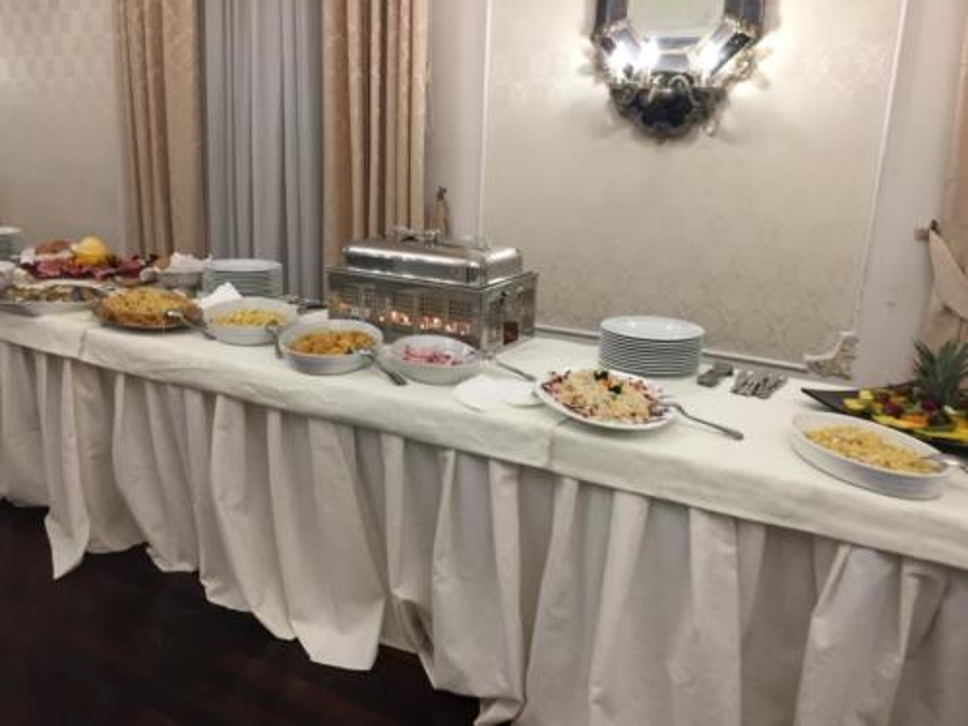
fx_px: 811
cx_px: 484
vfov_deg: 48.2
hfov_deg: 61.7
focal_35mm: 29
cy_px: 363
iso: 64
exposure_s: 1/33
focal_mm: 4.15
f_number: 2.2
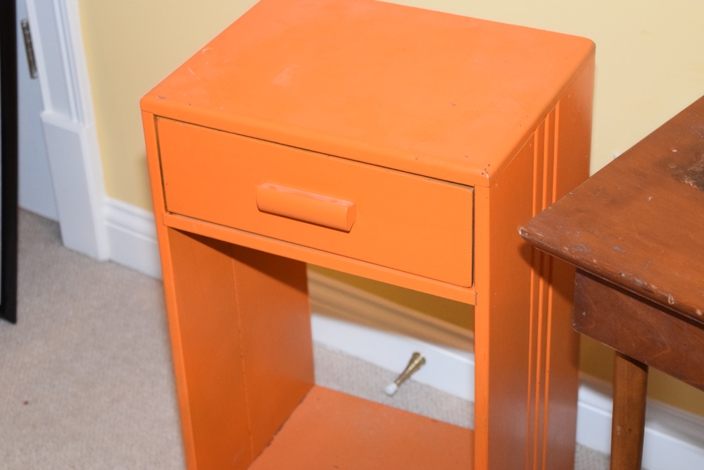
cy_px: 235
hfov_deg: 24.6
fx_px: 1613
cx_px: 352
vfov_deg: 16.6
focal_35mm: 82
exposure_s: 1/60
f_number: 5.6
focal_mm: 55
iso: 3200
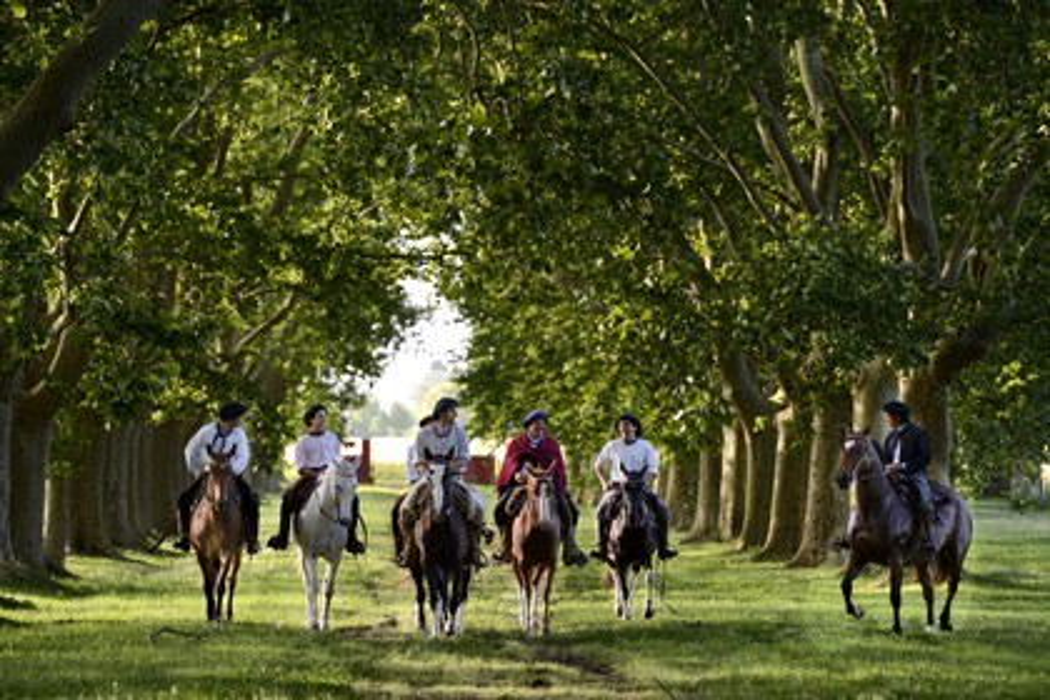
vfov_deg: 6.9
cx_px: 525
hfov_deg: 10.3
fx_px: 5833
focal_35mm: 200
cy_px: 350
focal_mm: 200
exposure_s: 1/400
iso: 400
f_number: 4.5
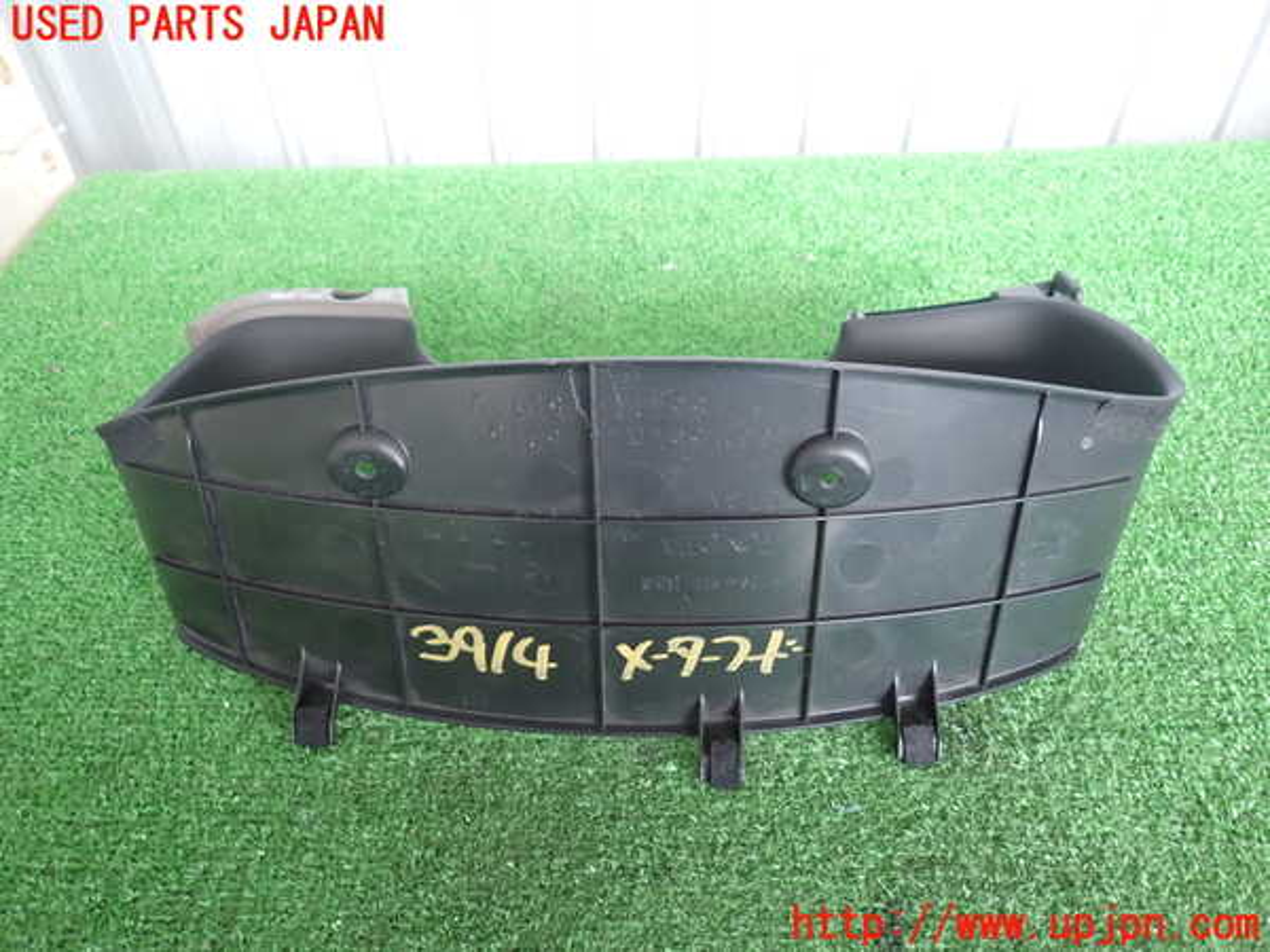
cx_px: 635
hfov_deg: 69.4
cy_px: 476
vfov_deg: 54.9
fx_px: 917
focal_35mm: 25
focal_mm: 4.5
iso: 200
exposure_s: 1/60
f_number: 2
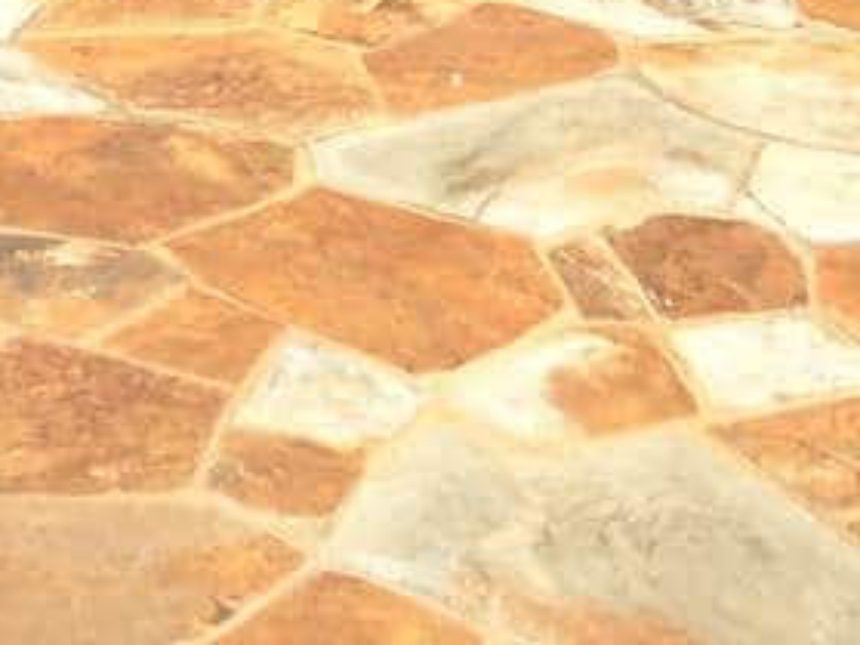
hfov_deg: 13.3
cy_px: -731
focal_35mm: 142
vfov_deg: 9.6
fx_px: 3526
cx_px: -299
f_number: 2.4
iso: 50
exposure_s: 1/1323
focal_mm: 4.12
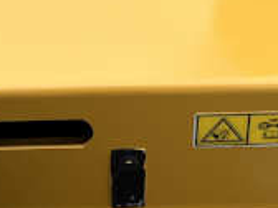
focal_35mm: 155
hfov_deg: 12.7
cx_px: 154
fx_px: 1245
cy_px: -168
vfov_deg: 9.1
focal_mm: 5.7
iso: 50
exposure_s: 1/674
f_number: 1.5
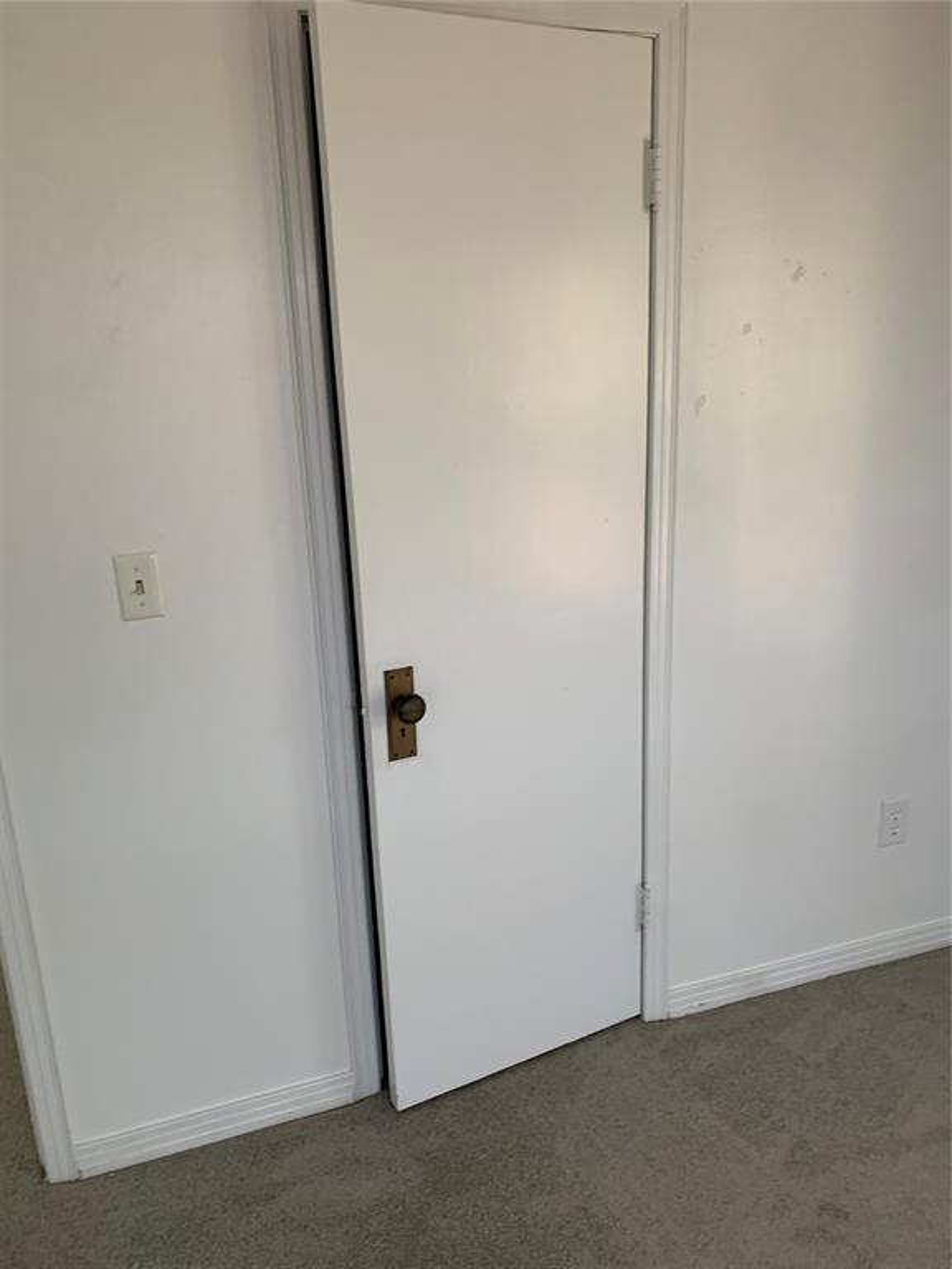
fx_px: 953
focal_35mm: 26
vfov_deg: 67.3
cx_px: 476
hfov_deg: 53.1
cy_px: 634
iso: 100
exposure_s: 1/75
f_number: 1.8
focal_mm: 4.25
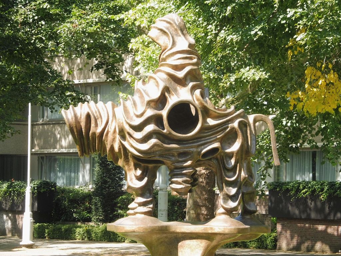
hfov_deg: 10.6
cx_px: 170
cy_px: 128
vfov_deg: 7.9
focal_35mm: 187
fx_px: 1842
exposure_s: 1/100
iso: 200
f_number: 6.3
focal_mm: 33.3
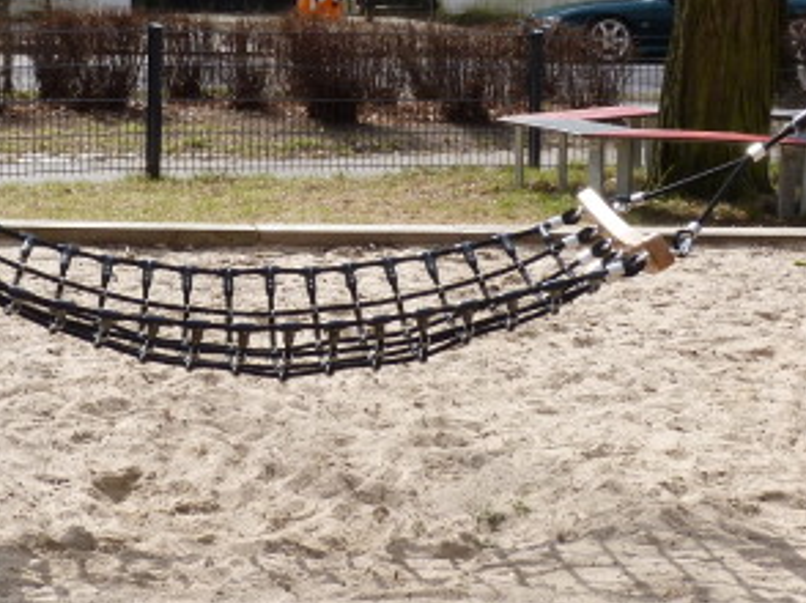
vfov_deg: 14.9
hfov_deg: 20.0
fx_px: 2280
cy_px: 90
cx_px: 244
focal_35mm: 98
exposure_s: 1/200
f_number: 5.6
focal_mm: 6.5
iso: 80
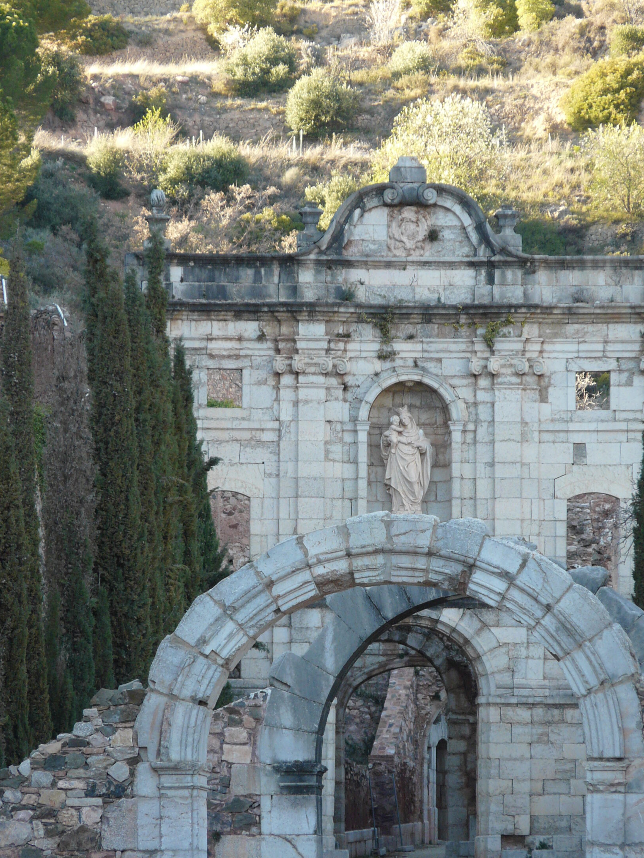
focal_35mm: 317
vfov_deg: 6.2
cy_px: 497
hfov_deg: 4.7
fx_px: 7863
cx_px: 376
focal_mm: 44.4
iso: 100
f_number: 3.6
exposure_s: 1/80
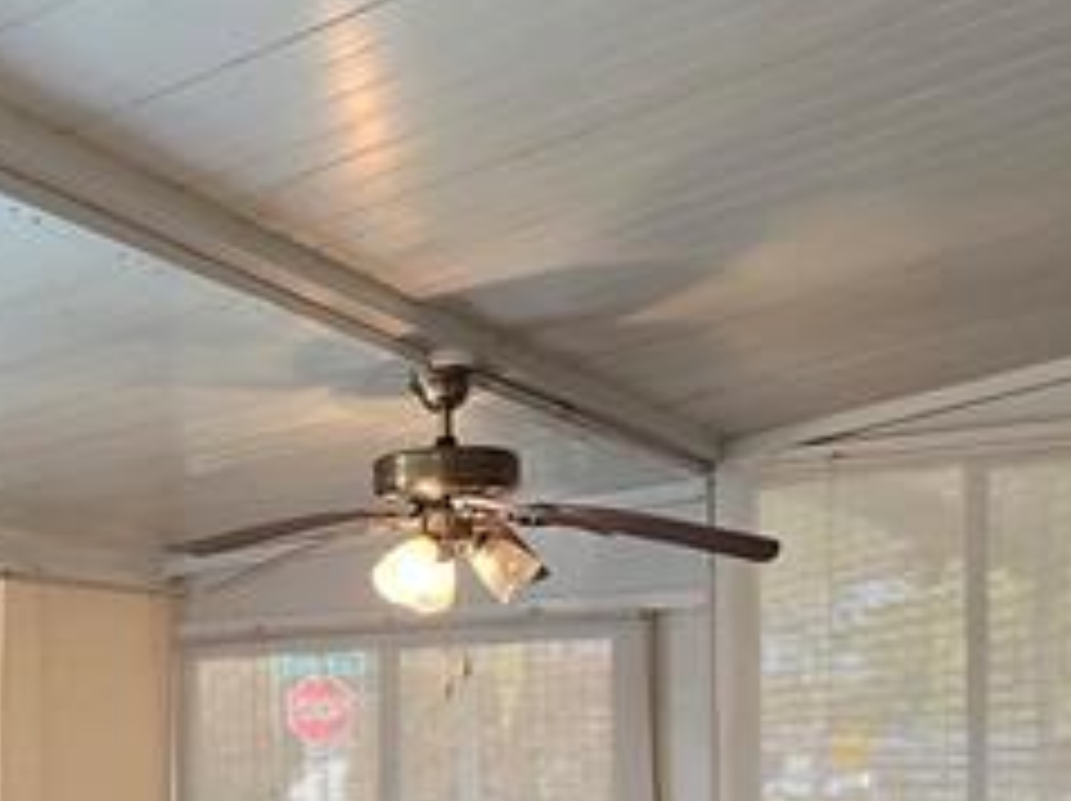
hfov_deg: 32.1
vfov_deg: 24.7
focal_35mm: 56
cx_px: 40
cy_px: 819
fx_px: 1731
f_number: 2.2
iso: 125
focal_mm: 2.2
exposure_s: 1/60
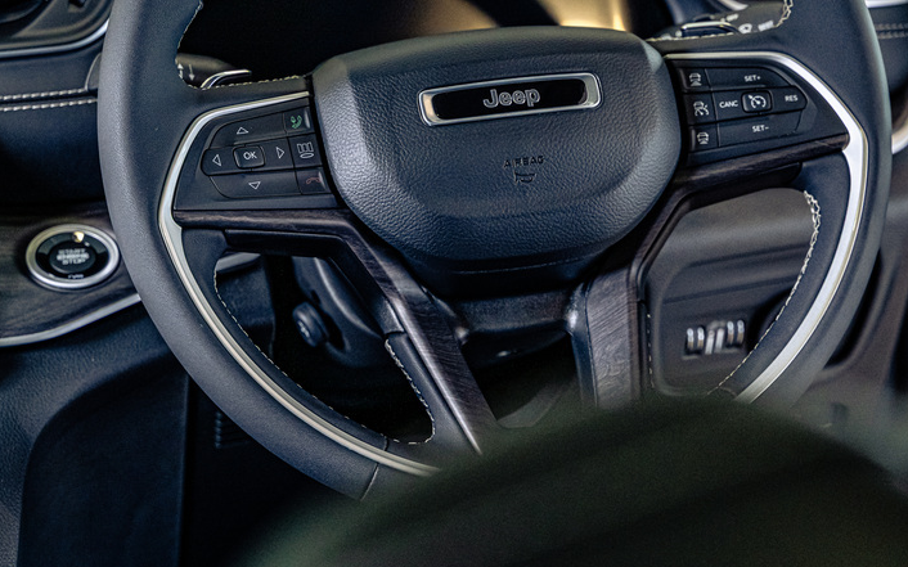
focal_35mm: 93
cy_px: 171
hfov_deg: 22.3
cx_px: 551
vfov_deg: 14.0
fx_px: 2301
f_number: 4
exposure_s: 1/200
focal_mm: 63
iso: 1600
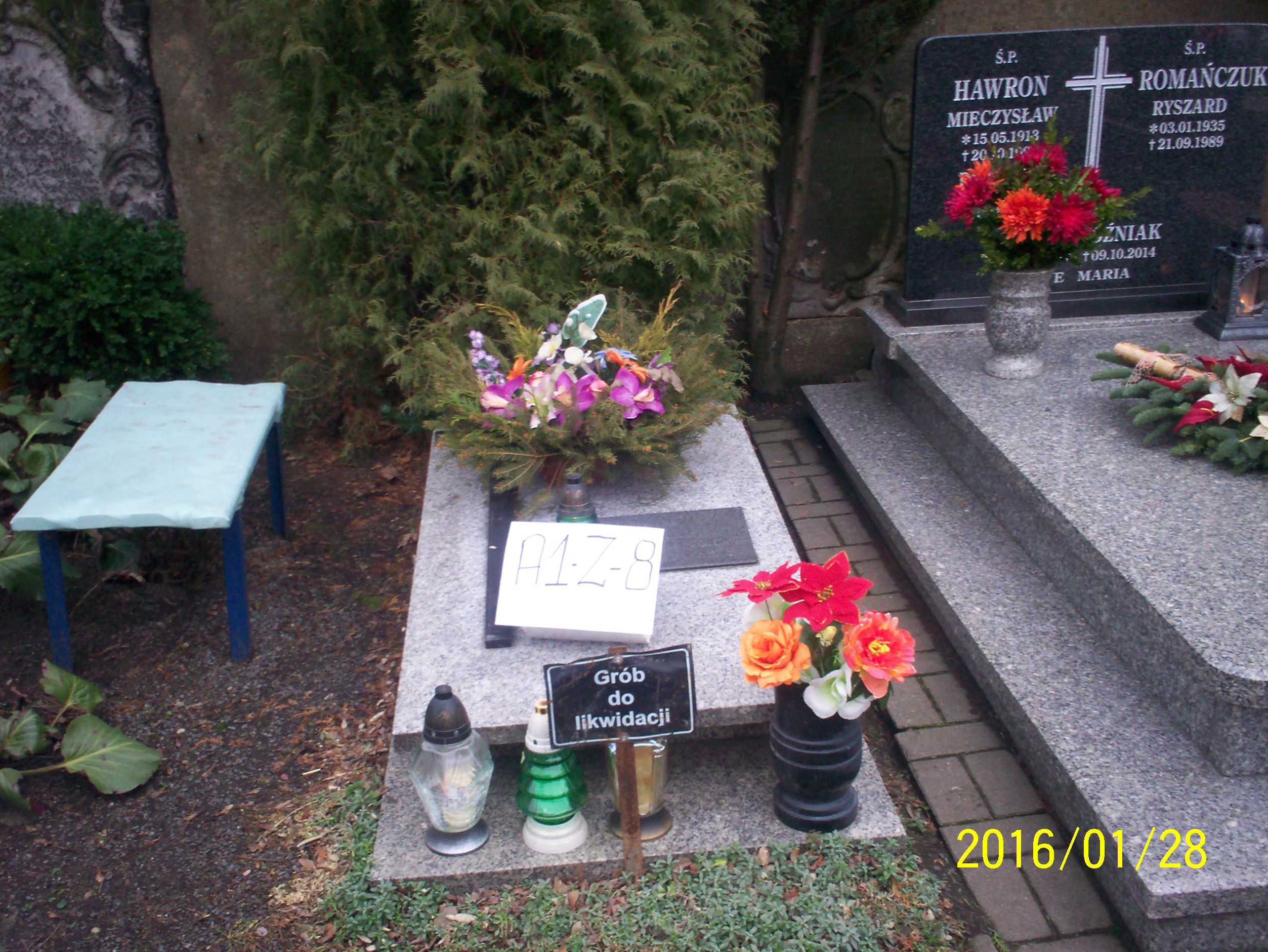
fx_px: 1355
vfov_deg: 38.7
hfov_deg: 50.1
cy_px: 489
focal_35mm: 37
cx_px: 621
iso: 140
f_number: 4.5
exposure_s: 1/17.1
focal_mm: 6
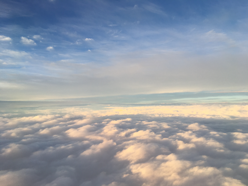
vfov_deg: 48.2
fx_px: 208
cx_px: 124
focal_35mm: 29
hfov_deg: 61.7
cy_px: 93
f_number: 2.2
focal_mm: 4.15
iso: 25
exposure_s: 1/240
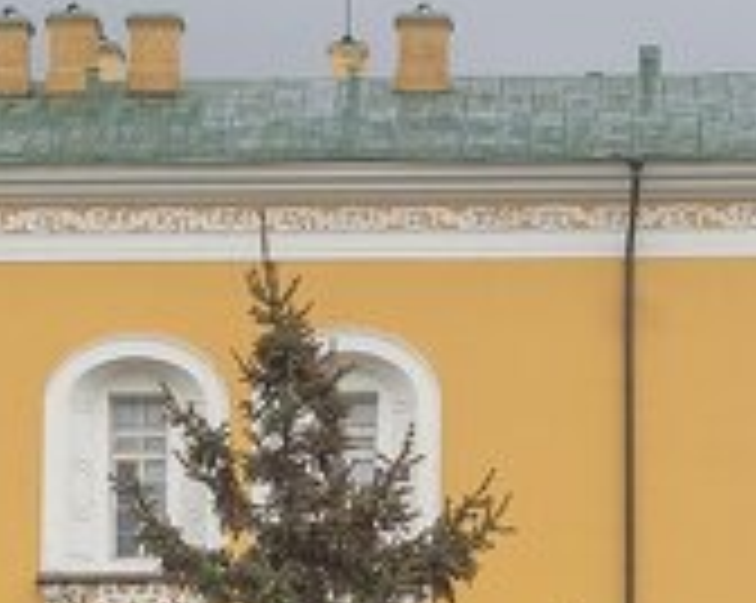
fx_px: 6124
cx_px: 292
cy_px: 1100
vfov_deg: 5.5
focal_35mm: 274
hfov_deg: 7.1
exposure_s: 1/100
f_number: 8
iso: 250
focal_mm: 22
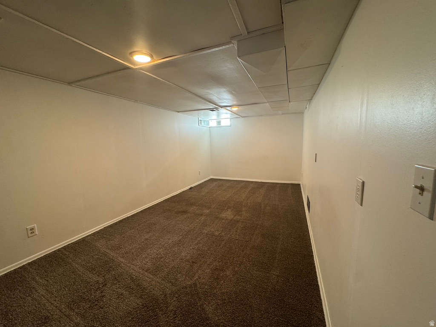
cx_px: 218
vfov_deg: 85.7
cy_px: 164
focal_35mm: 14
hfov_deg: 102.1
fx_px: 176
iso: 200
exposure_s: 1/60
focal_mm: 2.22
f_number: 2.2
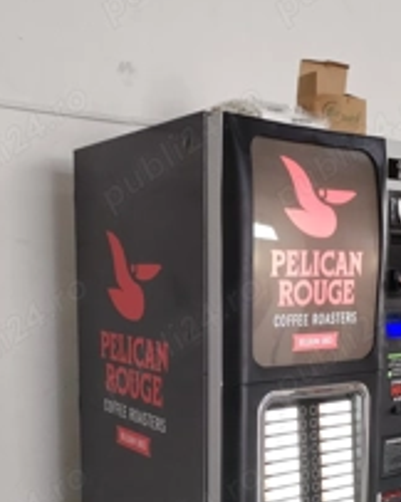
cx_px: 267
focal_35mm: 50
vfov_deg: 36.5
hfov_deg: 30.0
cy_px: 378
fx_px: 743
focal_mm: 4.75
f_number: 1.8
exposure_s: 1/33.3
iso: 829
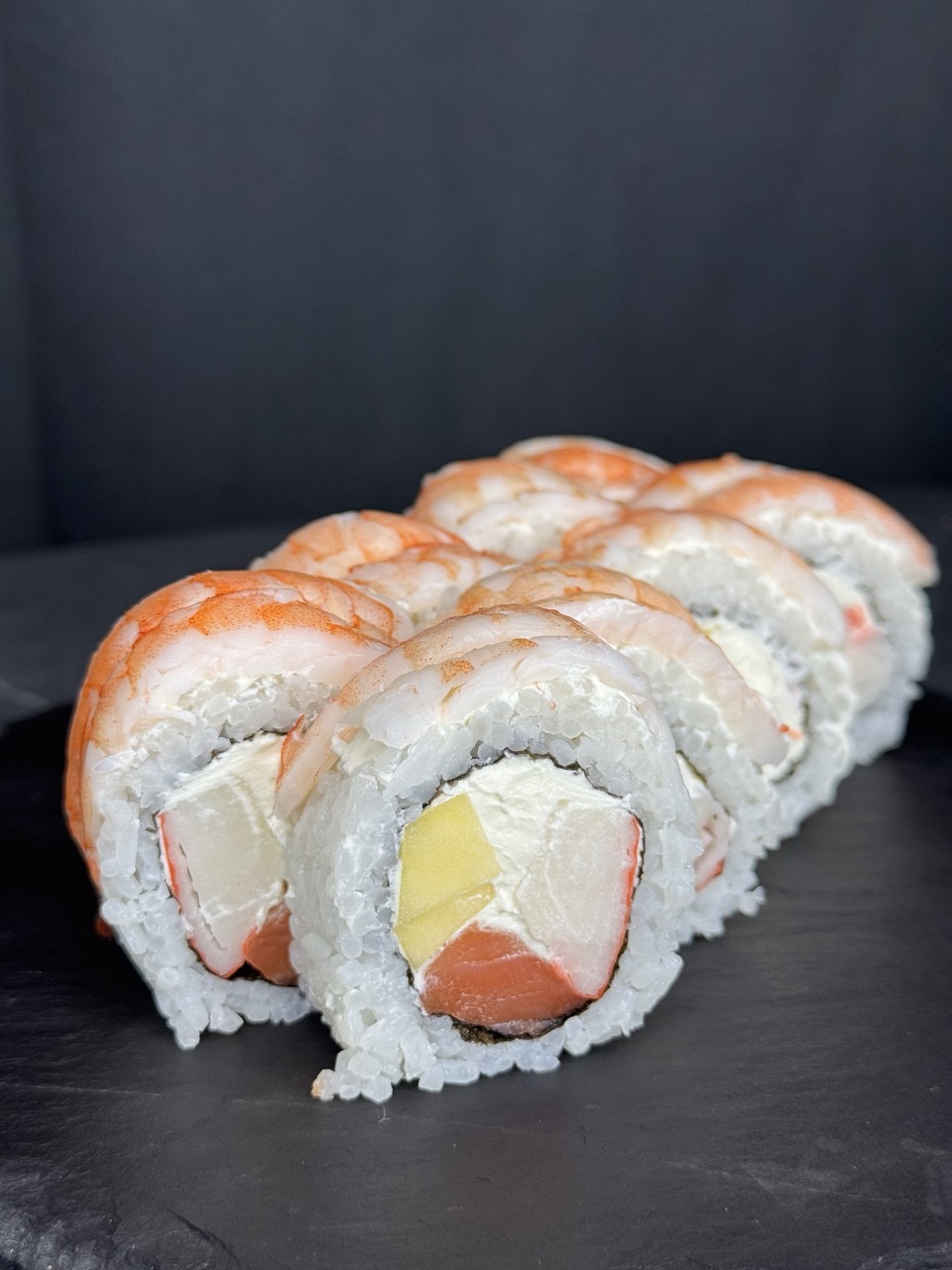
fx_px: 1760
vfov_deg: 39.7
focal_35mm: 48
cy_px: 635
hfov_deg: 30.3
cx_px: 476
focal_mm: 6.76
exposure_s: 1/169
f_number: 1.78
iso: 50
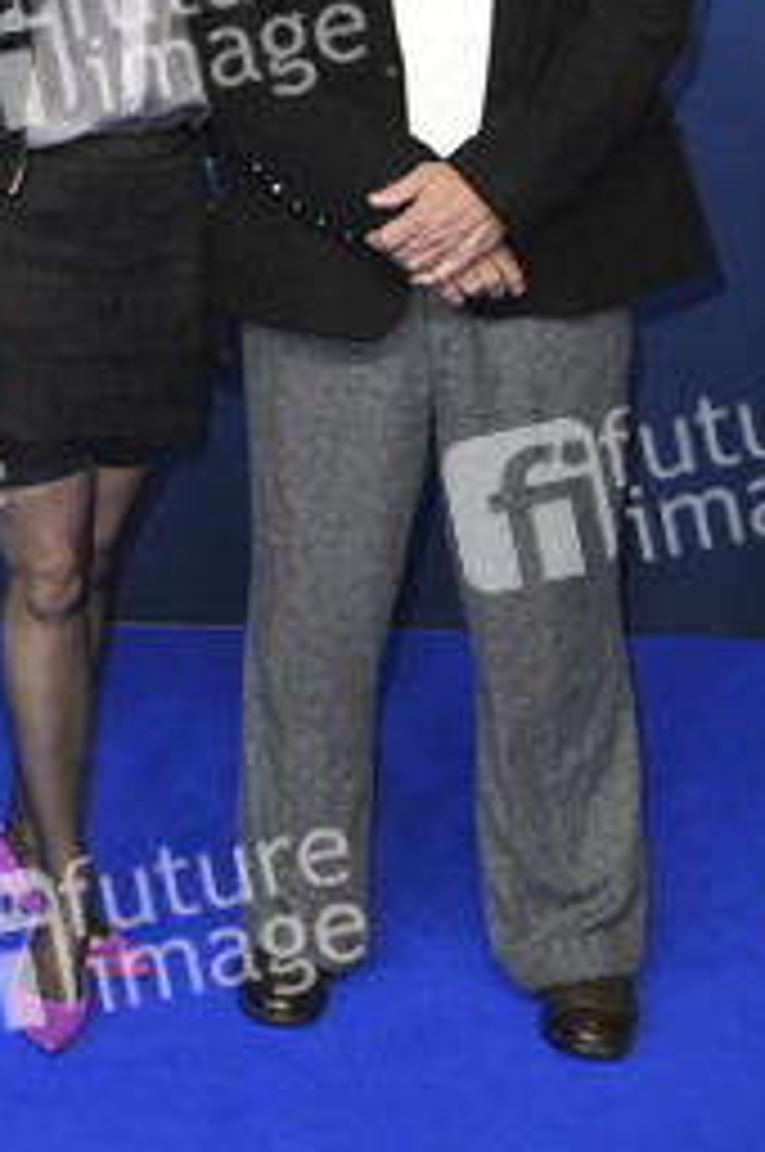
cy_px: 261
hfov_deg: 18.1
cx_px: 266
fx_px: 2397
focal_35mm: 75
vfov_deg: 26.6
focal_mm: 48
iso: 800
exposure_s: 1/320
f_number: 4
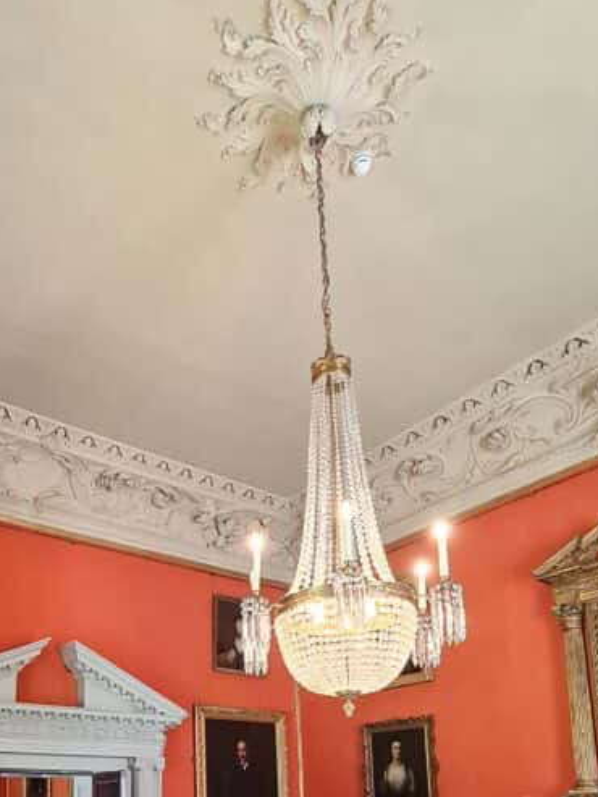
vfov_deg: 57.6
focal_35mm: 27
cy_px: 694
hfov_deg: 49.8
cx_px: 168
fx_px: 622
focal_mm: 1.7
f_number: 2.2
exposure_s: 1/50
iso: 250
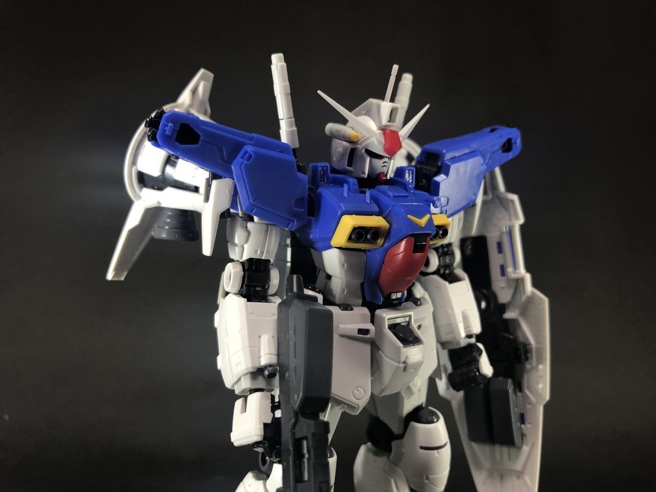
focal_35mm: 28
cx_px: 328
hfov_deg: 63.4
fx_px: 531
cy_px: 246
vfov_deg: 49.7
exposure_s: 1/17
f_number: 1.8
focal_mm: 3.99
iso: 40
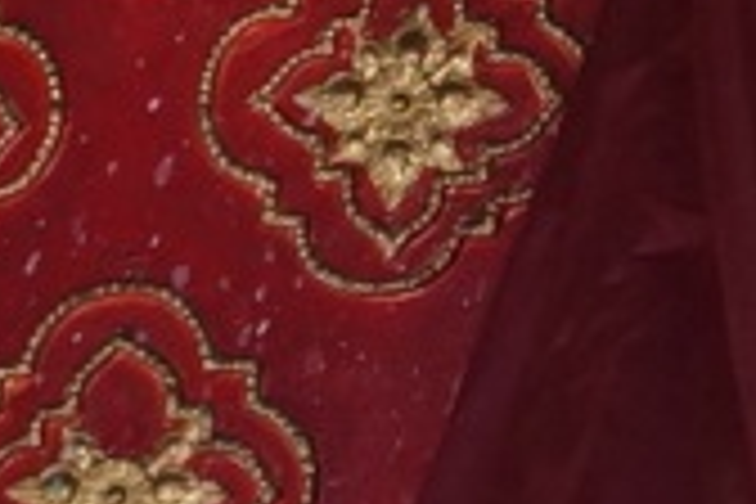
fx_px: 5036
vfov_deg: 5.6
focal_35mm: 240
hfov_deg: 8.2
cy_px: -378
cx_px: 1449
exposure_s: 1/60
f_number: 4
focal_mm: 21
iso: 1000
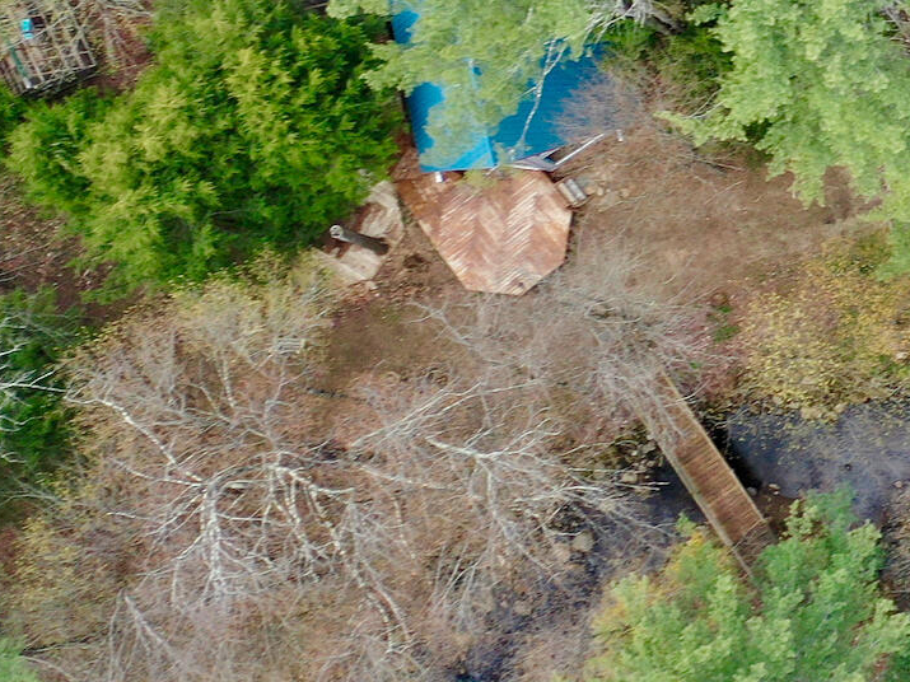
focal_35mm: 113
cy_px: 51
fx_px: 2970
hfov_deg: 15.8
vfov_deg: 13.0
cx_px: 1424
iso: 100
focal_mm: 10.26
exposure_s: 1/30
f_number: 3.2
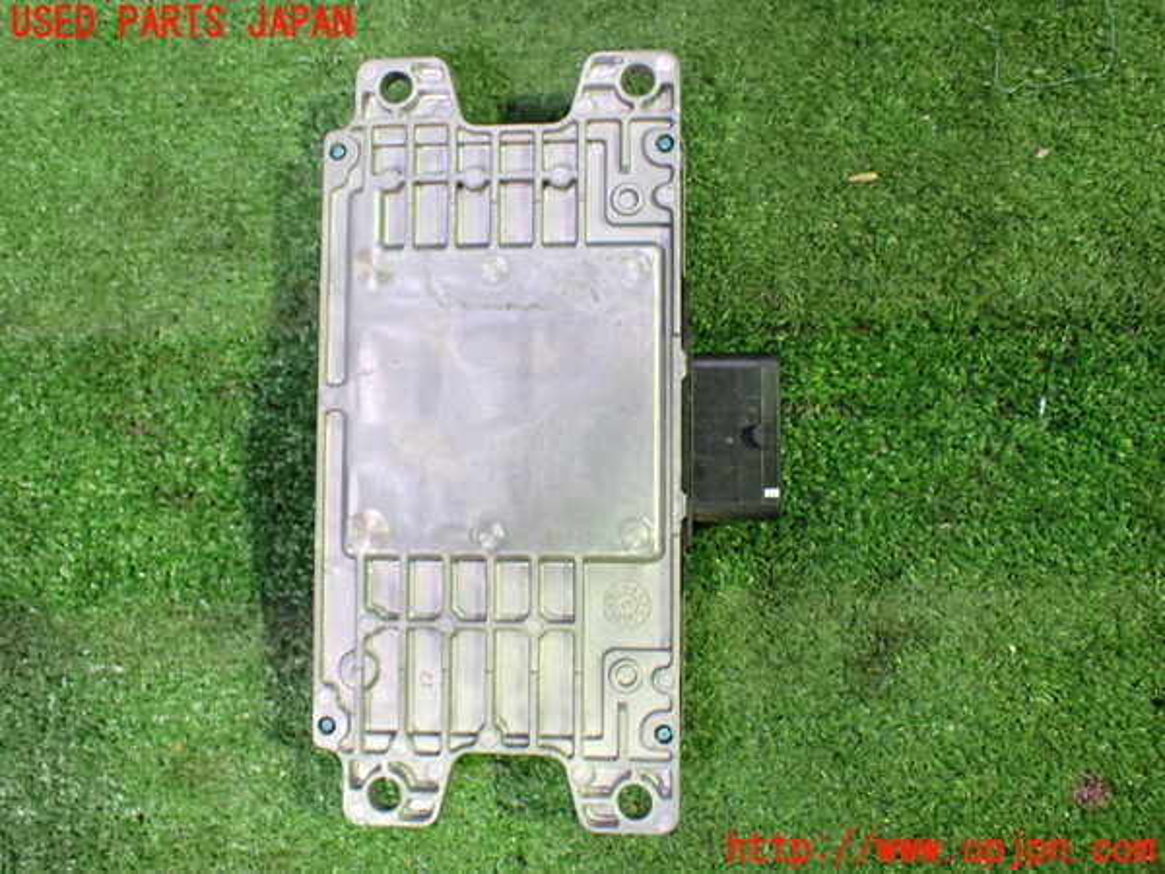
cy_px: 437
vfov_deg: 44.2
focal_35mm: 32
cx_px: 582
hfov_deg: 56.8
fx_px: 1077
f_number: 2.4
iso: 800
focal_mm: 5.79
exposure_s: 1/50
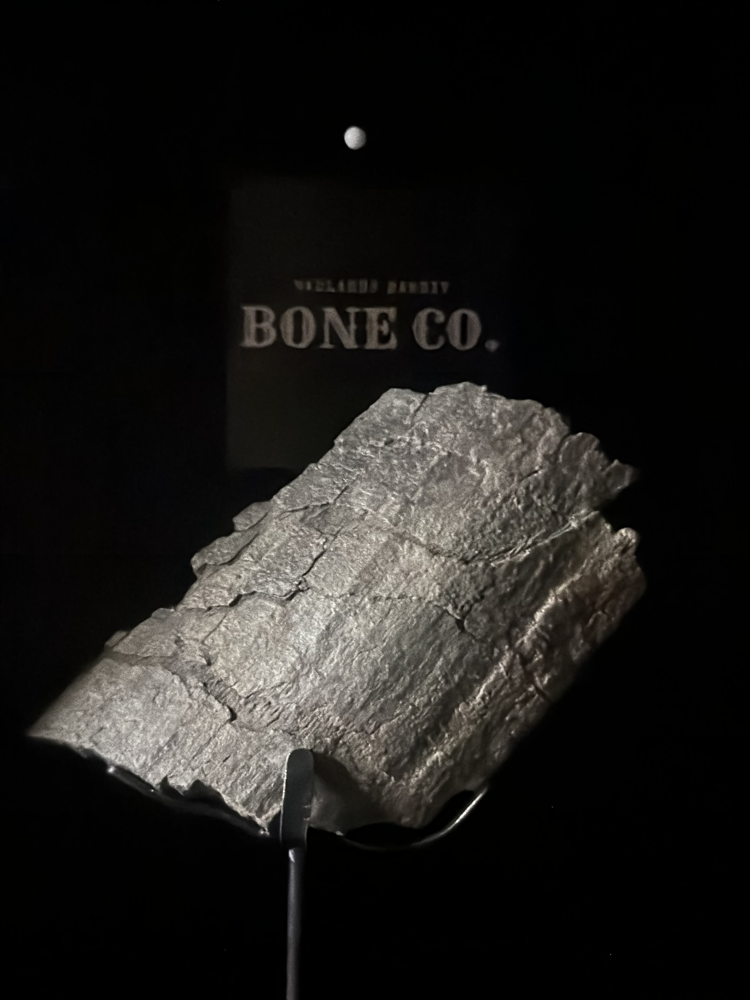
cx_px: 375
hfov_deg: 30.3
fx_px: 1387
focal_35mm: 48
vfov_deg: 39.7
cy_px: 500
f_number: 1.78
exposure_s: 1/15
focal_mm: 6.86
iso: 10000
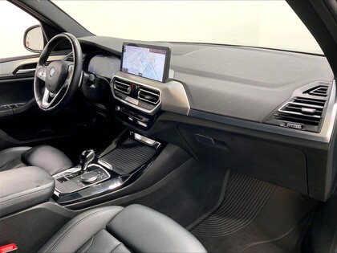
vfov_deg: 48.2
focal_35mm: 29
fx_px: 282
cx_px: 168
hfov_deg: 61.7
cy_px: 126
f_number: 1.8
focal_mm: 3
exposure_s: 1/81
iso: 50
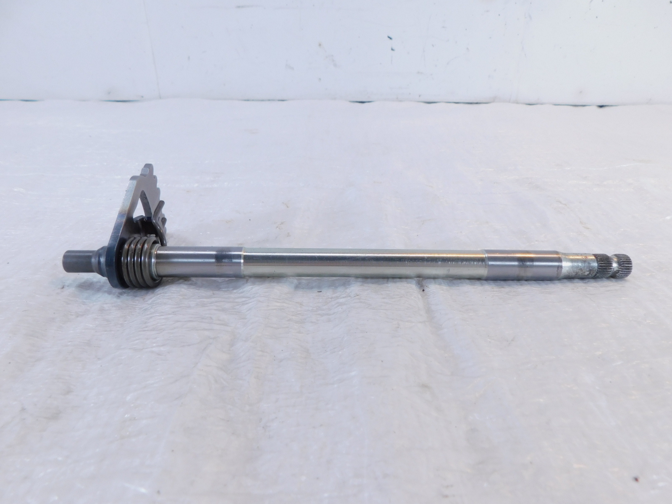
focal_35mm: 23
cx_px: 336
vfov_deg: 58.9
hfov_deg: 73.9
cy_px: 252
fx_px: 446
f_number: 3
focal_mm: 4
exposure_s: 1/30
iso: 125
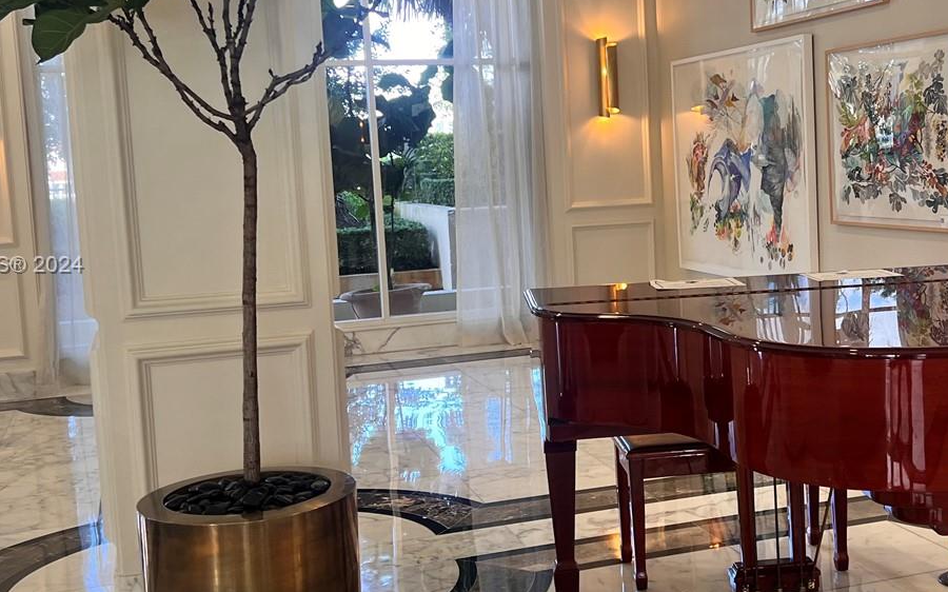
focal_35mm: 49
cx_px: 589
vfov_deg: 26.3
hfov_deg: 40.8
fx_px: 1266
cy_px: 267
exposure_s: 1/120
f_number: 1.5
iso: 80
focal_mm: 5.7
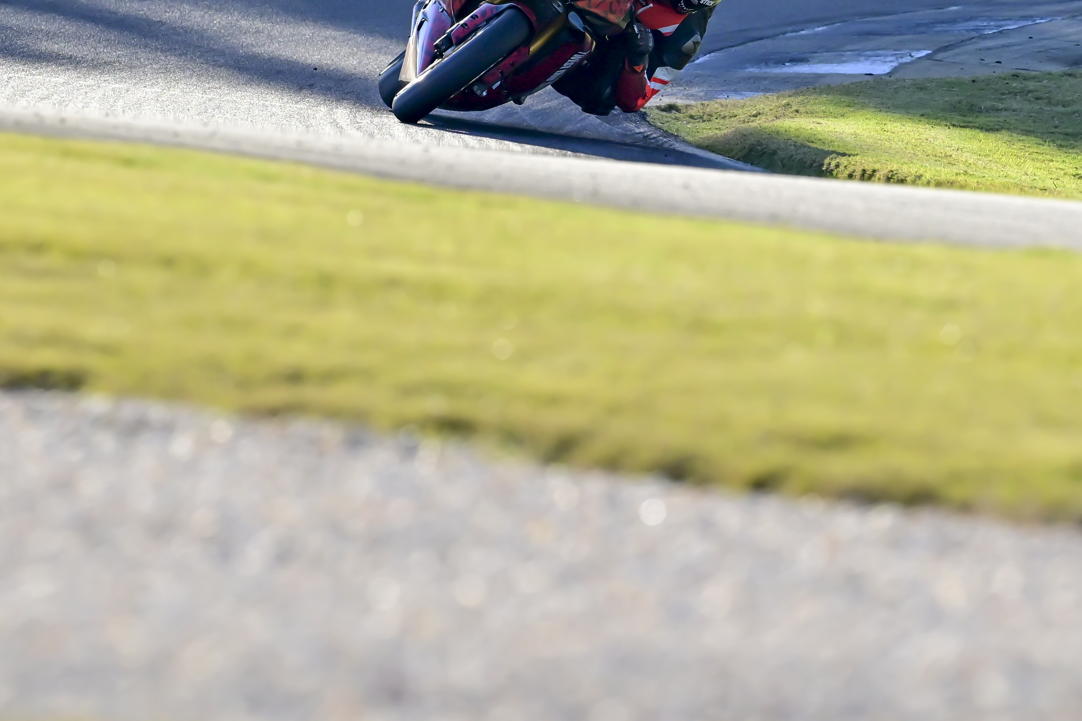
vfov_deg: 1.4
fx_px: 28514
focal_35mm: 949
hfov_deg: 2.2
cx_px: 713
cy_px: 160
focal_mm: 400
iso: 1000
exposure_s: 1/1250
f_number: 5
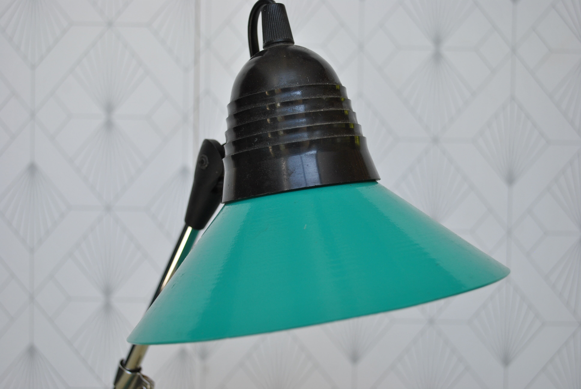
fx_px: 776
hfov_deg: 41.1
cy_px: 194
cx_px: 290
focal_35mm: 48
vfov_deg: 28.2
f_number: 5.6
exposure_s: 1/125
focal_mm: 32
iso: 200
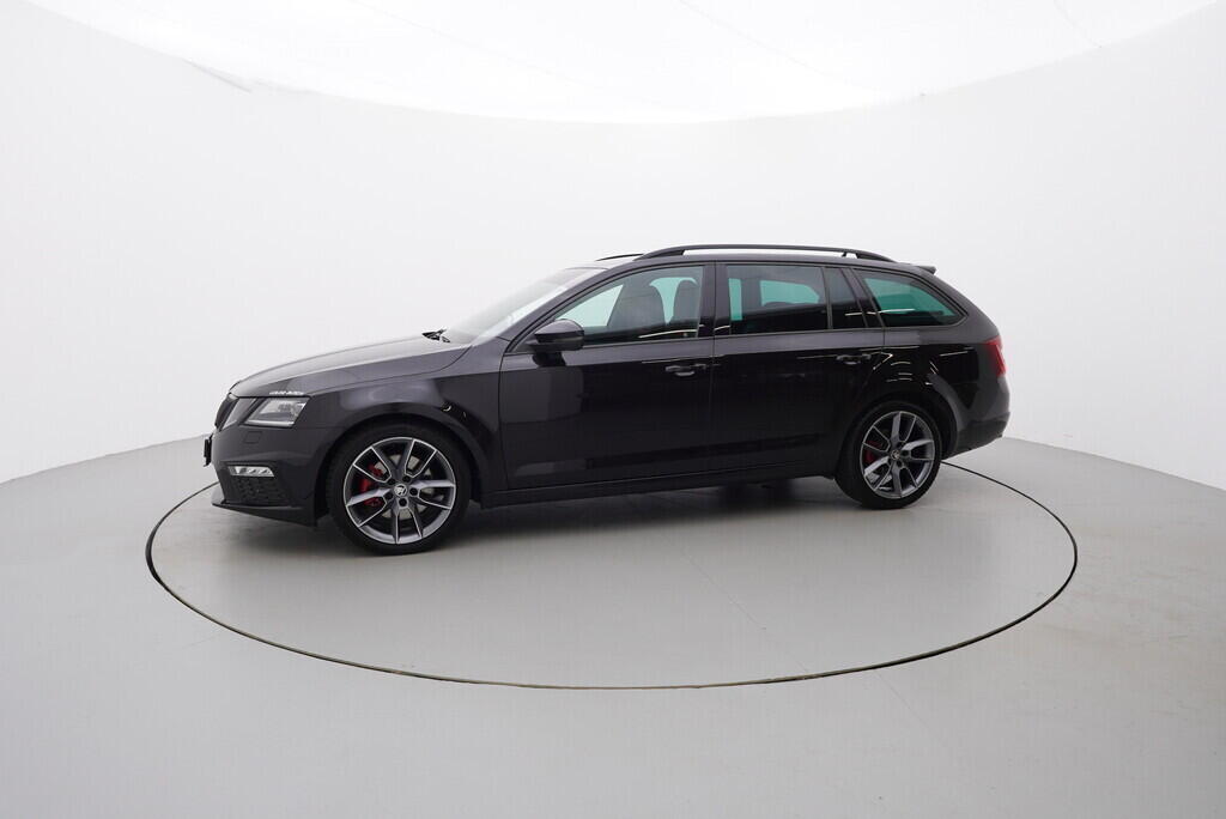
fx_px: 767
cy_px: 410
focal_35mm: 22
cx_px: 613
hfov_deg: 77.3
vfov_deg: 56.2
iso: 200
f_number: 5
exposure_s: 1/80
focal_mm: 15
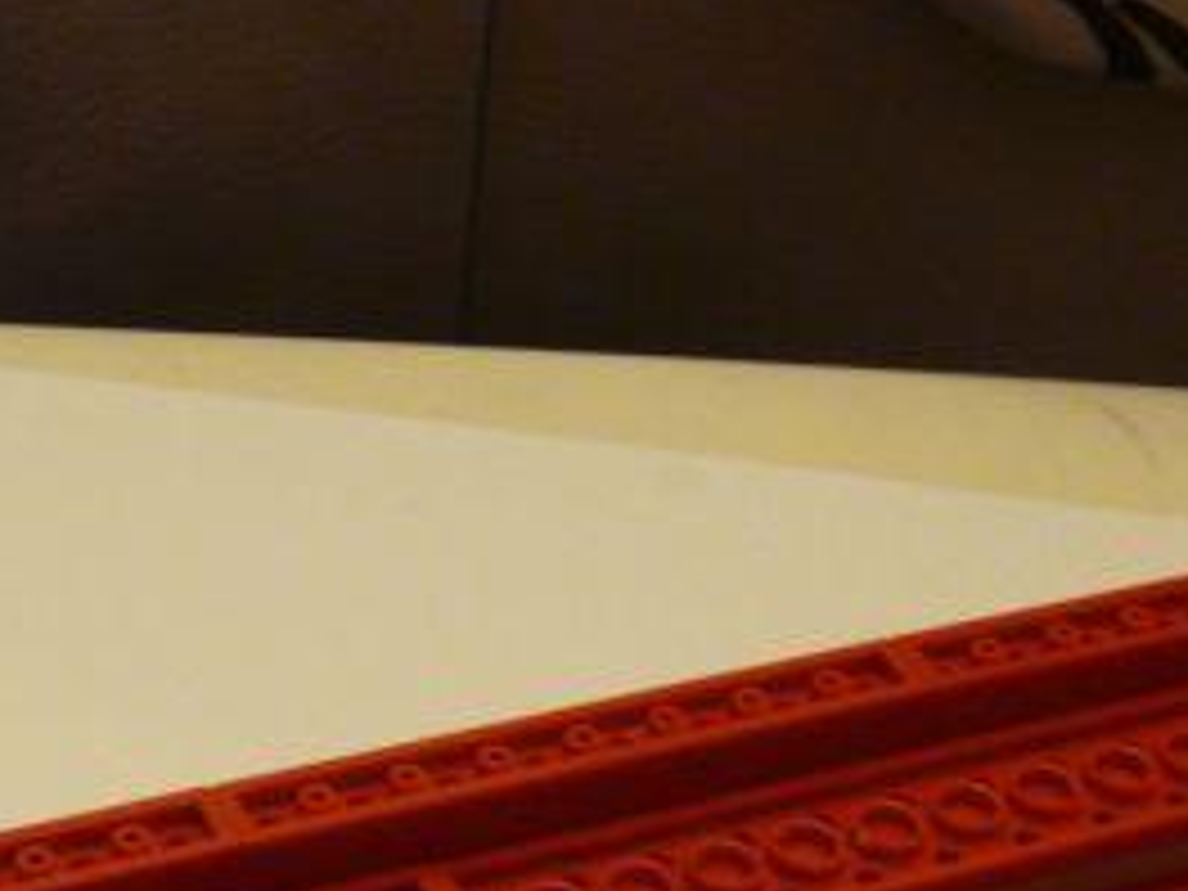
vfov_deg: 16.1
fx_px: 2917
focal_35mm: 85
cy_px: 1296
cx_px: 490
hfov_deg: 23.0
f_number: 2.8
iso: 200
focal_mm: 4.6
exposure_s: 1/10
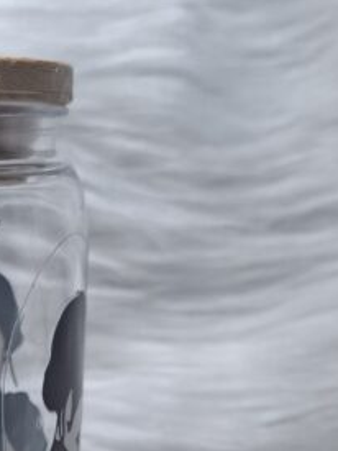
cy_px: 413
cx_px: -95
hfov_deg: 20.2
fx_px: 873
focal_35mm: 67
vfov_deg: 27.8
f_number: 1.8
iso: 64
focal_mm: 5.54
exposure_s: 1/100
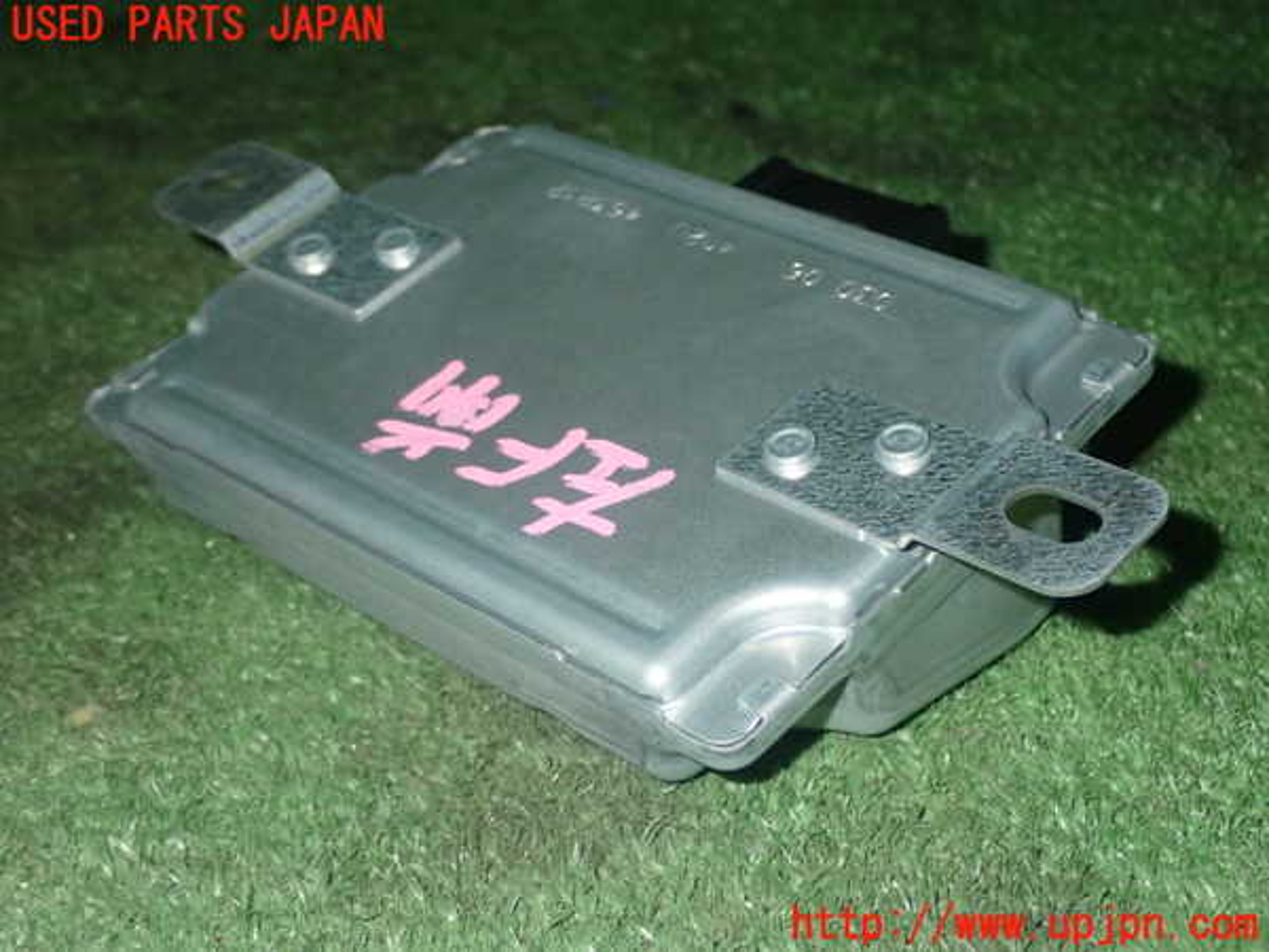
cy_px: 476
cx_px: 634
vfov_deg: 25.2
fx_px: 2126
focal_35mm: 58
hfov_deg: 33.2
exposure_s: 1/60
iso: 800
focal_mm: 10.35
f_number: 10
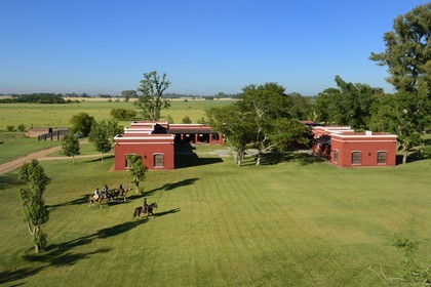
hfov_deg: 54.4
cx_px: 216
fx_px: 419
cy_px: 144
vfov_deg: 37.9
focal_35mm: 35
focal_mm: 35
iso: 200
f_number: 10
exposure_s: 1/320
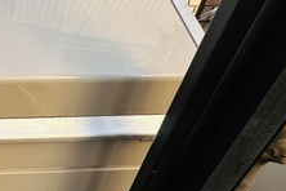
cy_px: 91
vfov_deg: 29.2
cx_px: -15
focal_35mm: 46
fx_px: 365
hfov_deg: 37.1
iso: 40
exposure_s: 1/774
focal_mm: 2.22
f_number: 2.2
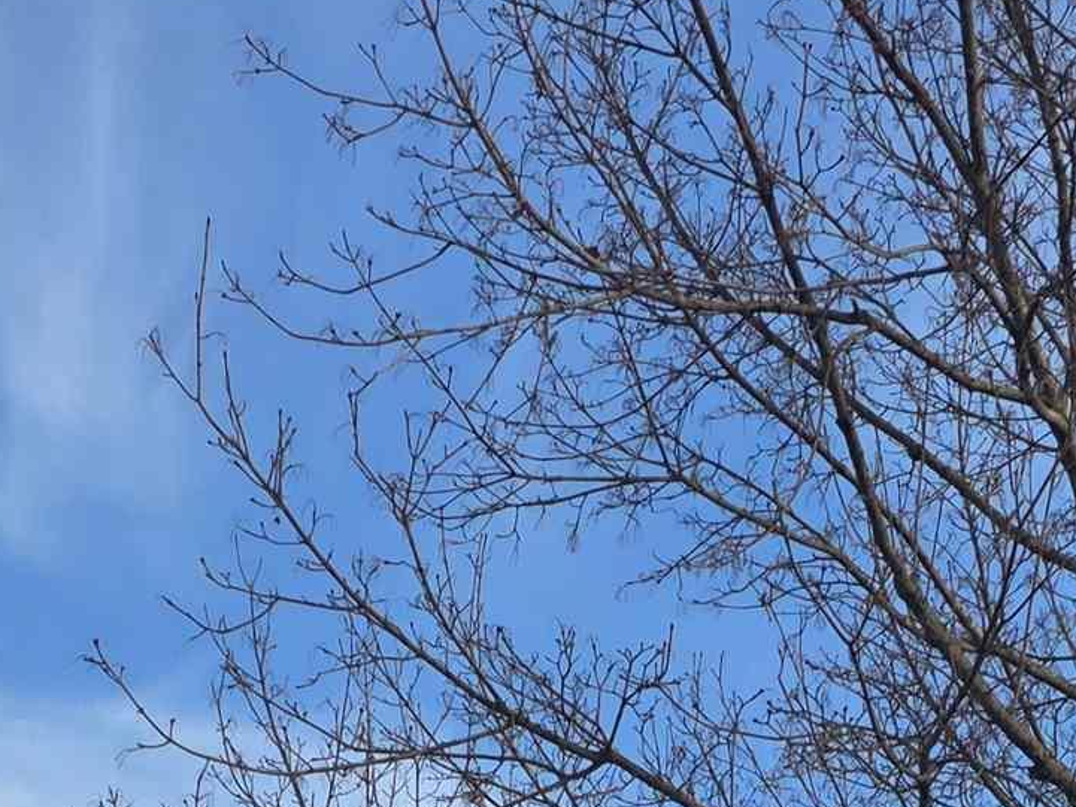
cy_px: 1701
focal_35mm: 98
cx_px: 755
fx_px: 3047
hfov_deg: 19.9
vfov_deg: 12.8
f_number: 1.7
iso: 25
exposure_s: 1/359
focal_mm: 6.3
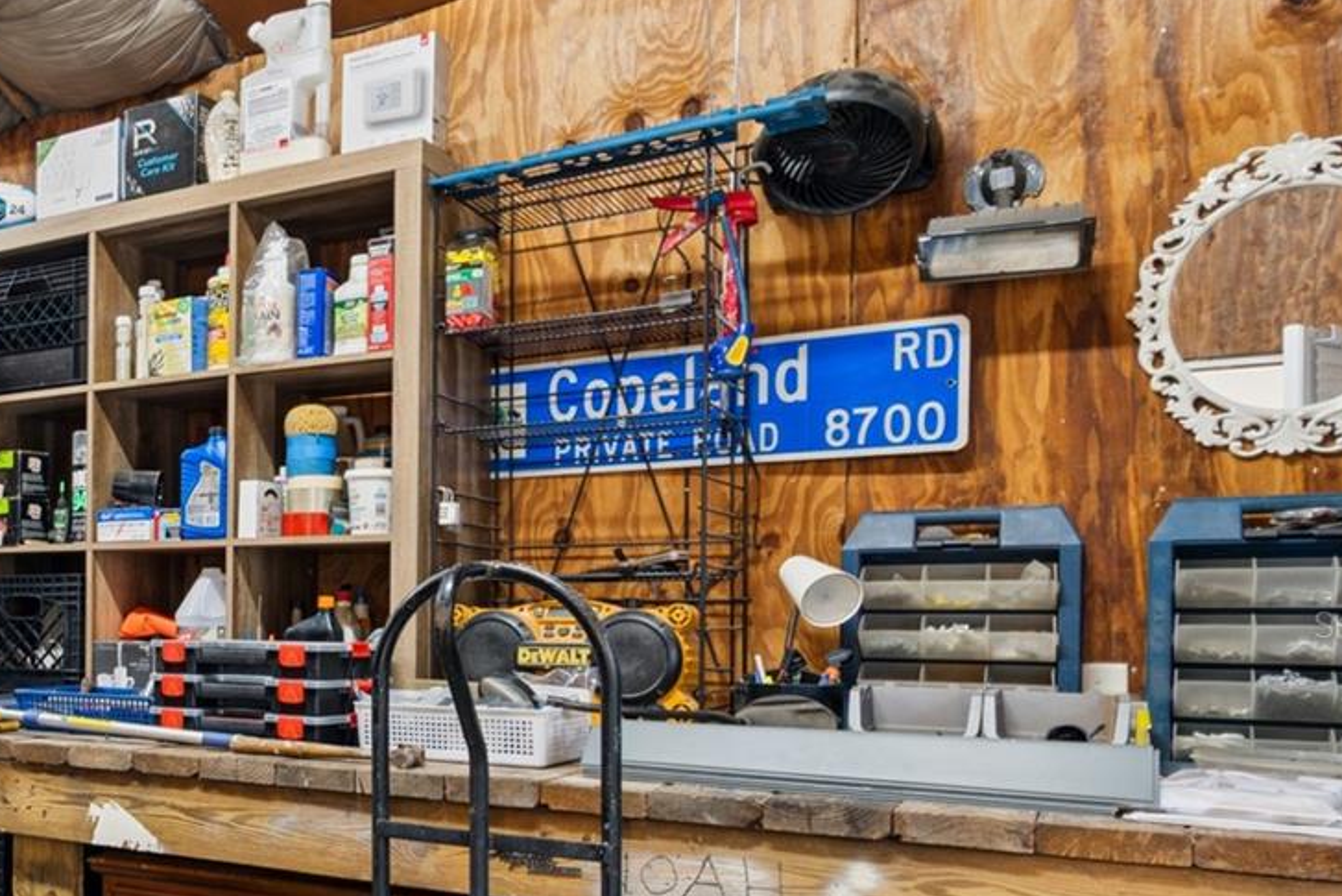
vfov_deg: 39.3
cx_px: 2
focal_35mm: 33
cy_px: 624
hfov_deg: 47.5
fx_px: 1230
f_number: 7.1
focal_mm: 10
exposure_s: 2
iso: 100
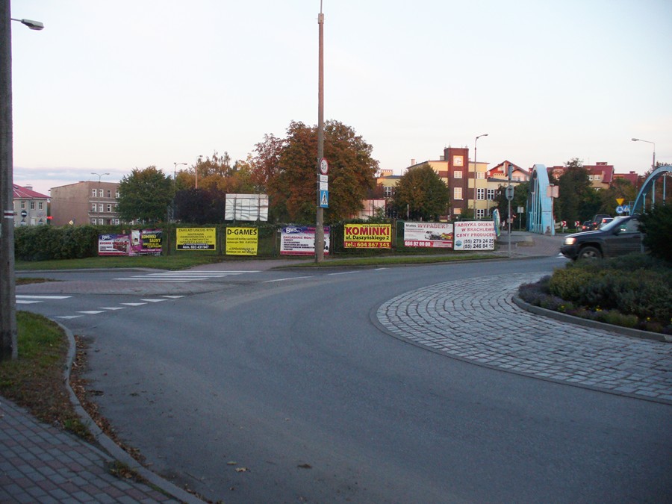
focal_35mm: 37
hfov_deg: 50.1
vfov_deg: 38.7
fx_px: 718
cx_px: 336
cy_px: 252
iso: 100
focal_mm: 6.1
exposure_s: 1/100
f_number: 2.8
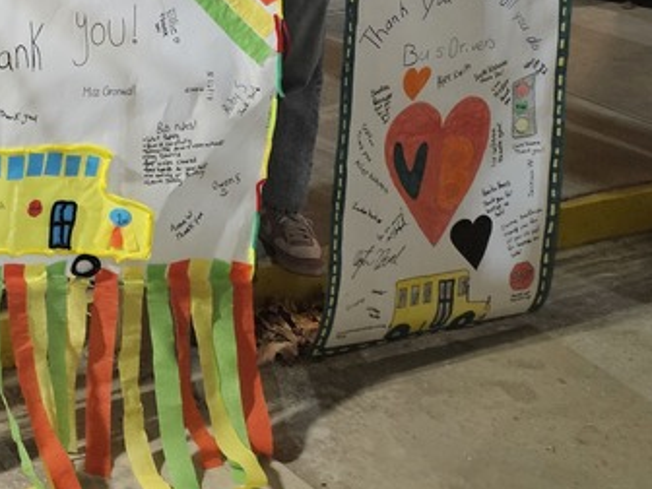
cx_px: -272
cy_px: -192
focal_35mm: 70
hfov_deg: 23.4
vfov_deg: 19.0
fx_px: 1318
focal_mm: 5.4
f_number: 1.8
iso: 640
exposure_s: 1/40
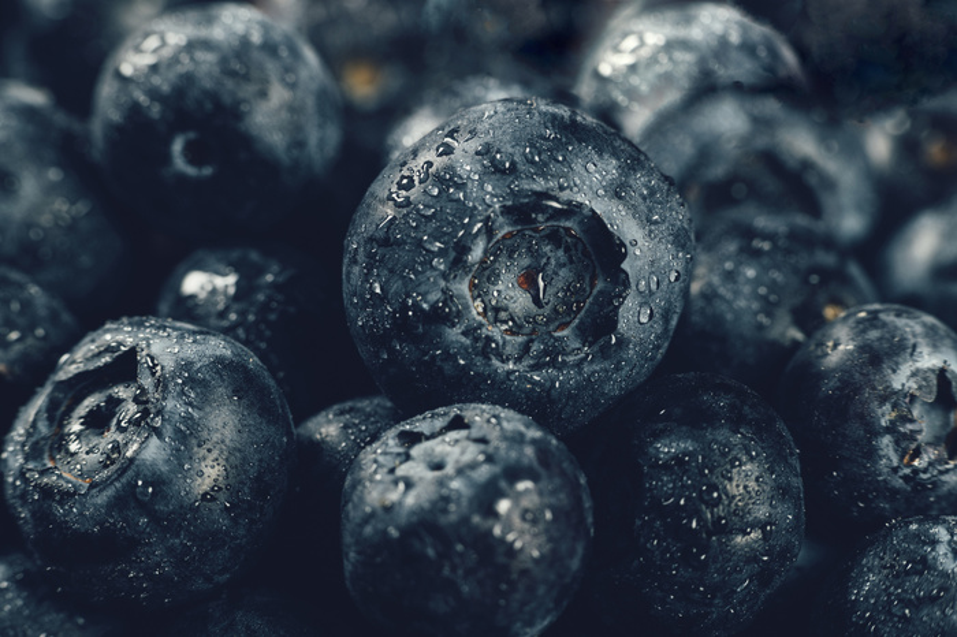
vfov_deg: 13.0
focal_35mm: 105
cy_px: 318
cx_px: 478
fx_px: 2790
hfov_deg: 19.5
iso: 100
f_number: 13
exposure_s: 1/160
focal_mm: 105
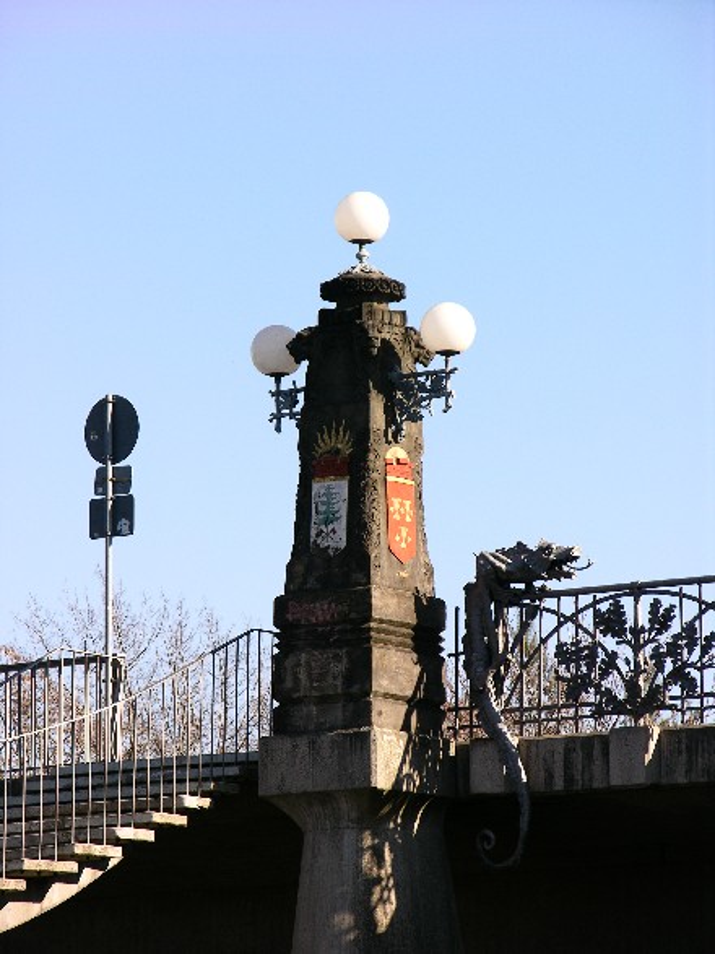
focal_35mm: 270
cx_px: 358
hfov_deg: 5.5
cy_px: 477
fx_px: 7439
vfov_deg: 7.3
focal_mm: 67.7
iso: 50
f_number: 5.9
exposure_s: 1/153
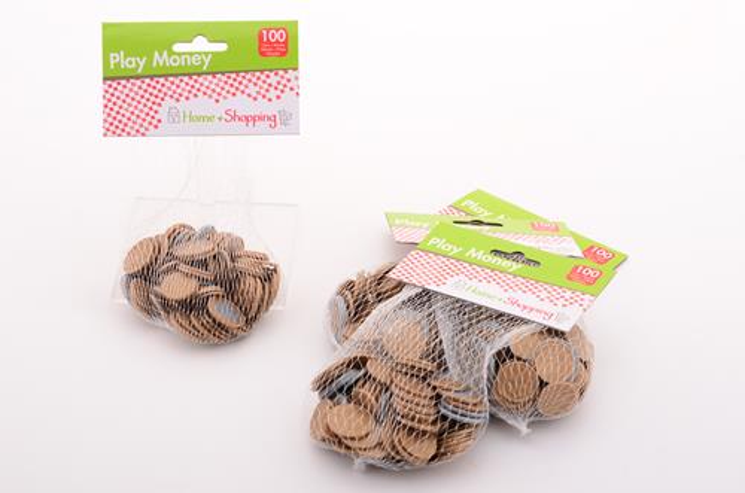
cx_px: 372
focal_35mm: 90
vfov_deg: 15.1
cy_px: 246
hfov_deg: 22.7
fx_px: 1858
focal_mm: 60
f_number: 13
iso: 100
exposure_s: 1/160
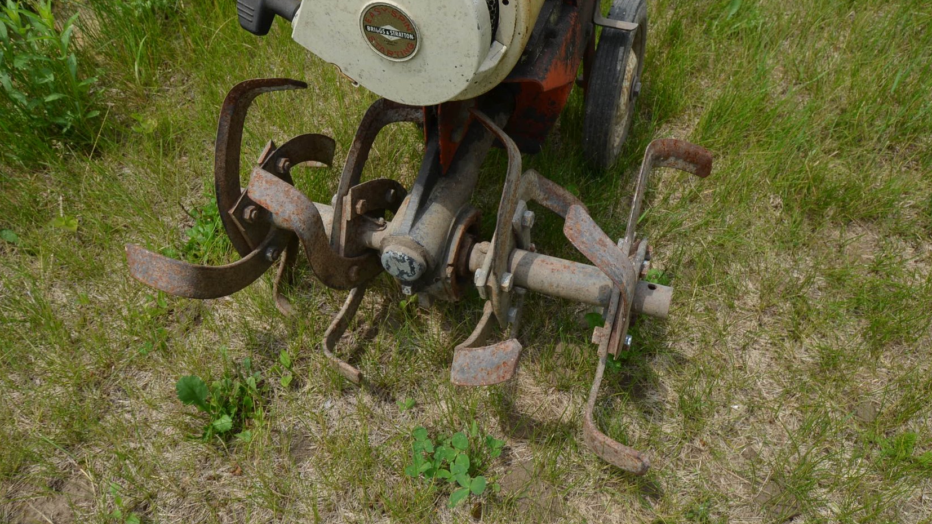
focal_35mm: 26
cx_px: 467
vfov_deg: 44.3
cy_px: 240
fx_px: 642
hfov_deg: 71.9
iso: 110
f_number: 8
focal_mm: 16
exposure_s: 1/250
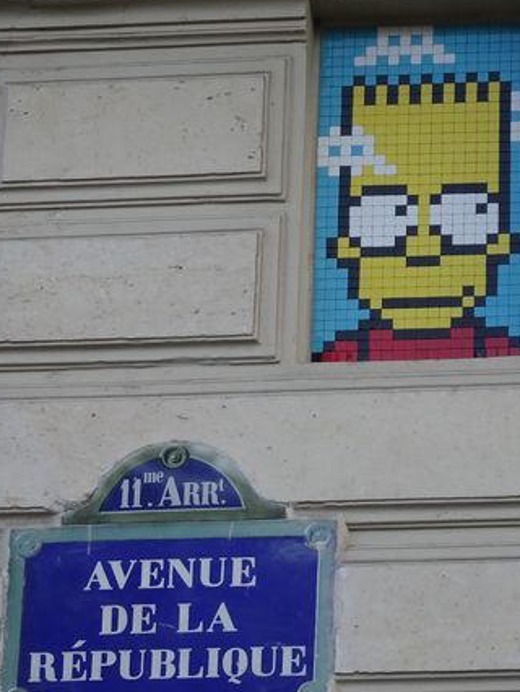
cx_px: 362
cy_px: 378
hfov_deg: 8.8
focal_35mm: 169
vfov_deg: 11.7
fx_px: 3382
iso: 320
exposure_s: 1/125
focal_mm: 18.53
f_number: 5
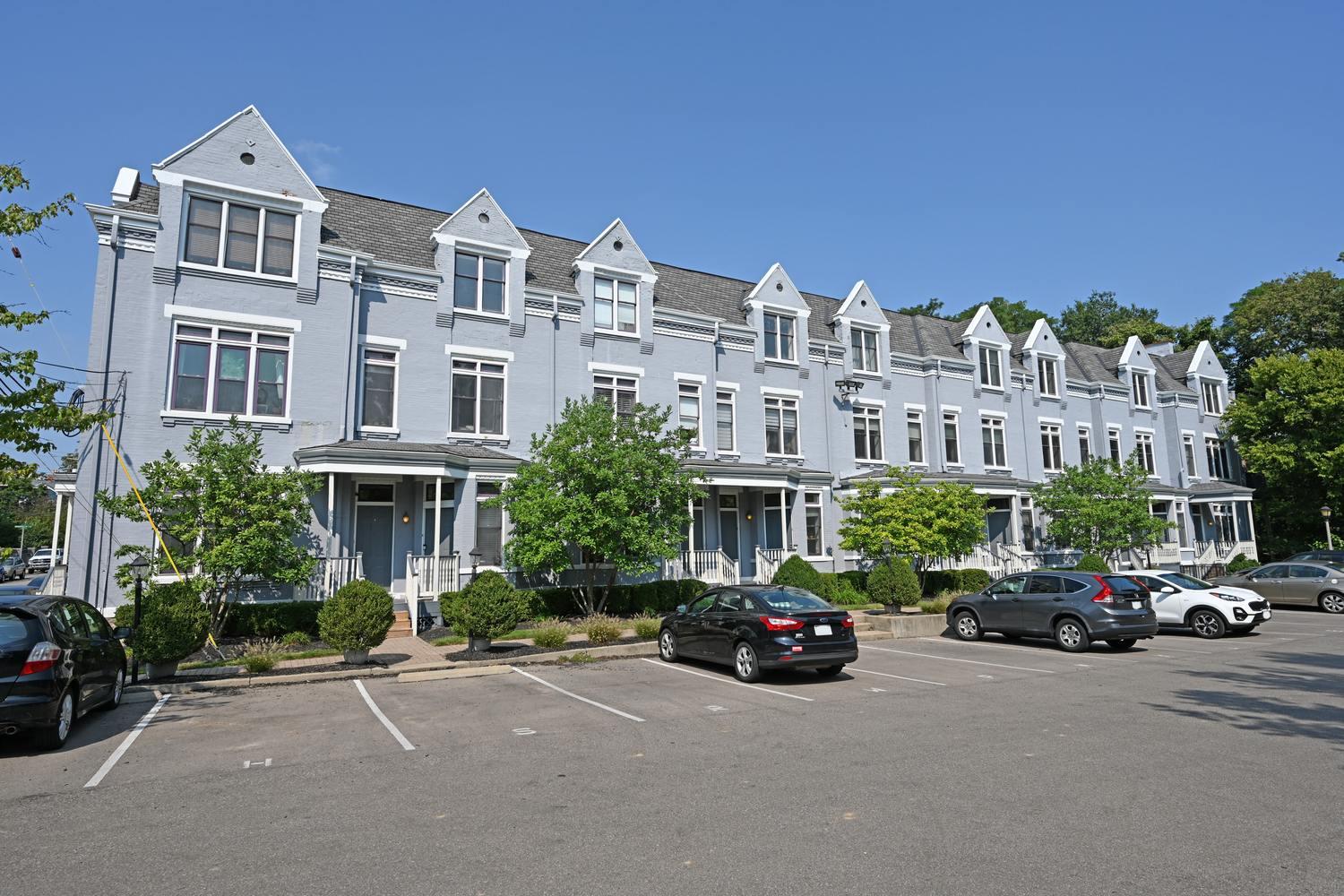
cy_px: 448
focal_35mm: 19
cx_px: 672
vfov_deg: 64.6
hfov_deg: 86.9
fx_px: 709
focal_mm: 19
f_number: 8
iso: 100
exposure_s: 1/500
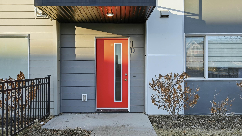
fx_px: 180
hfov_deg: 67.9
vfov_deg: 41.5
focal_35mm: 28
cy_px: 70
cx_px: 121
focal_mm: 26
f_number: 8
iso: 100
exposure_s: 1/250
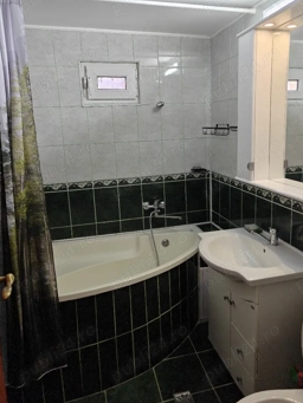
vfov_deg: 65.2
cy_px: 183
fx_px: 315
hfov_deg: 51.2
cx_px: 173
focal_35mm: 27
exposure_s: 1/100
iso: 64
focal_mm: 6.06
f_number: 1.6
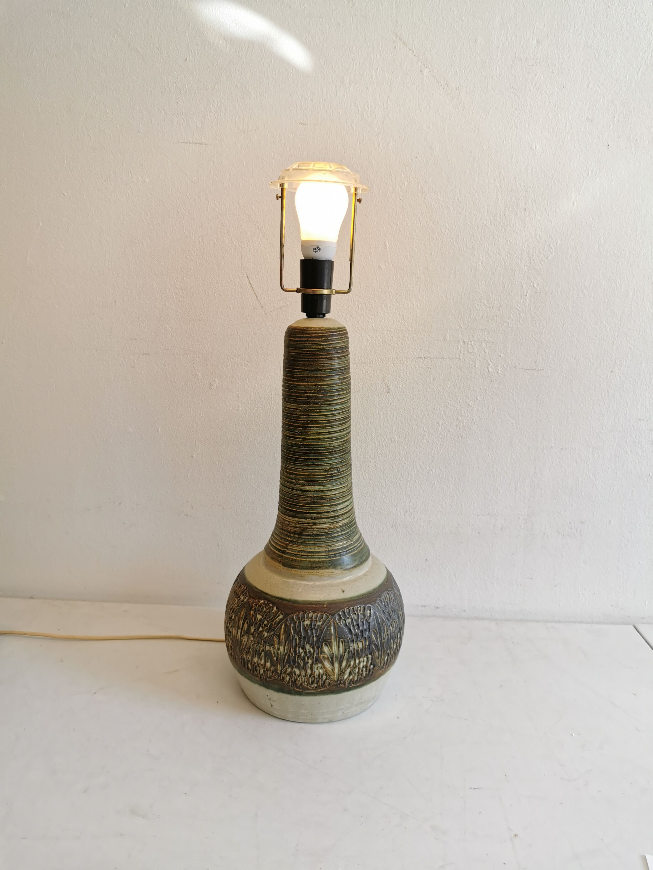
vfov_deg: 65.3
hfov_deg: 51.4
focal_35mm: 27
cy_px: 435
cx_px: 326
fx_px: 679
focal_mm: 5.56
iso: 50
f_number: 1.6
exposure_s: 1/120
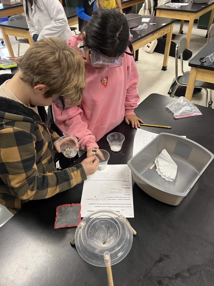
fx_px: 214
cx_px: 107
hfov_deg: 53.1
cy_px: 143
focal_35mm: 26
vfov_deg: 67.3
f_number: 1.5
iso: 80
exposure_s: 1/60
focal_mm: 5.7
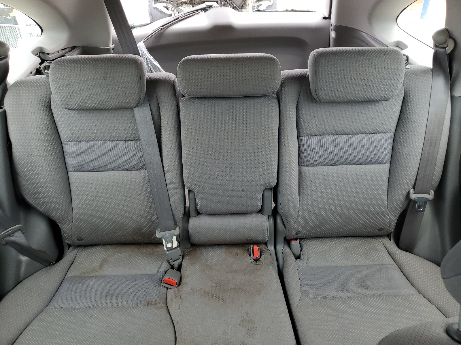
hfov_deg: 67.3
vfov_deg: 53.1
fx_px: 346
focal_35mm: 26
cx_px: 230
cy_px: 172
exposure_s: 1/227
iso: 50
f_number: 1.5
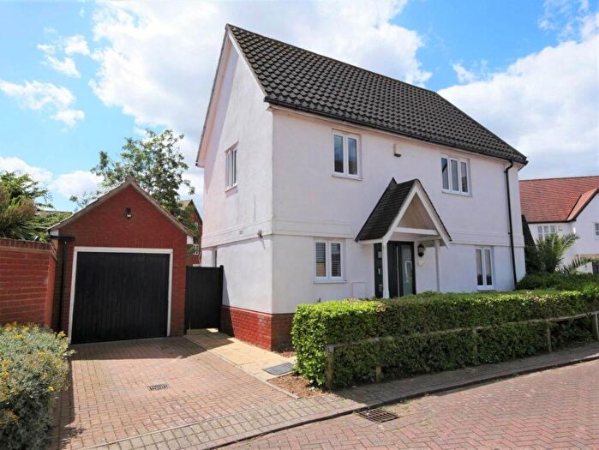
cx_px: 300
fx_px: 381
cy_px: 225
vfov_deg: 61.1
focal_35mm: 22
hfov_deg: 76.4
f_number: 8
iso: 200
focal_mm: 11
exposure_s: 1/500
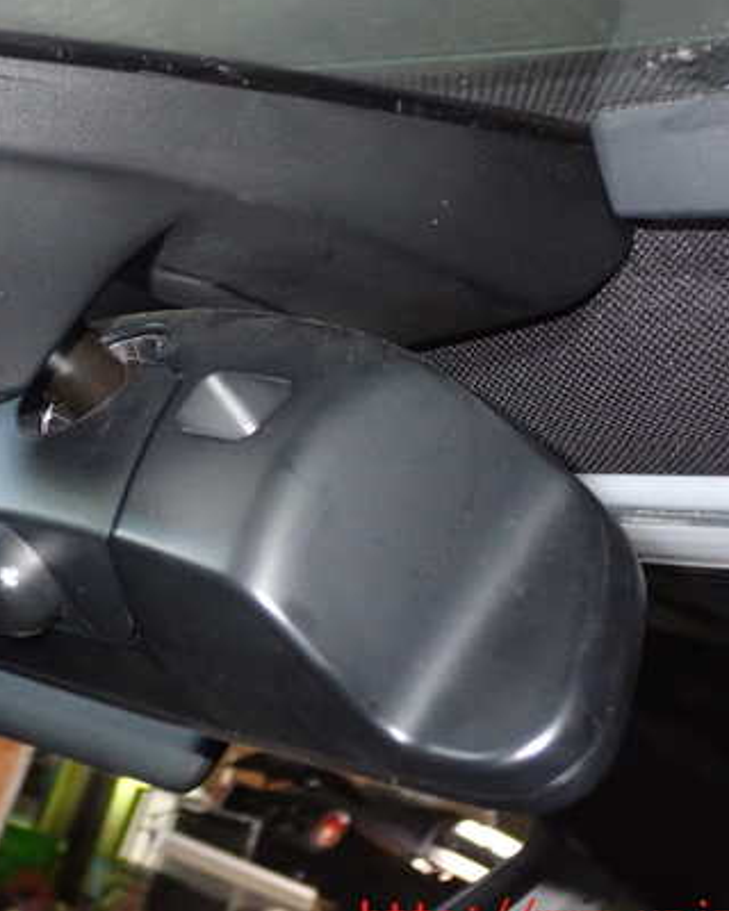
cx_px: 191
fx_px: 1618
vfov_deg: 31.4
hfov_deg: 25.1
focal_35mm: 60
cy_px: 440
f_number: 8
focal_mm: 7.31
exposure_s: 1/40
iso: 800
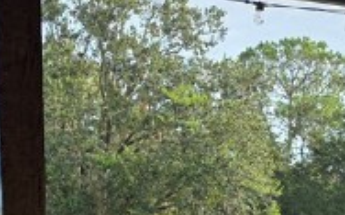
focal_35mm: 133
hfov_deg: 15.7
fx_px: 1249
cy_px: 434
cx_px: 184
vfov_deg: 9.2
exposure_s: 1/1636
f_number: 1.7
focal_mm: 6.3
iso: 80
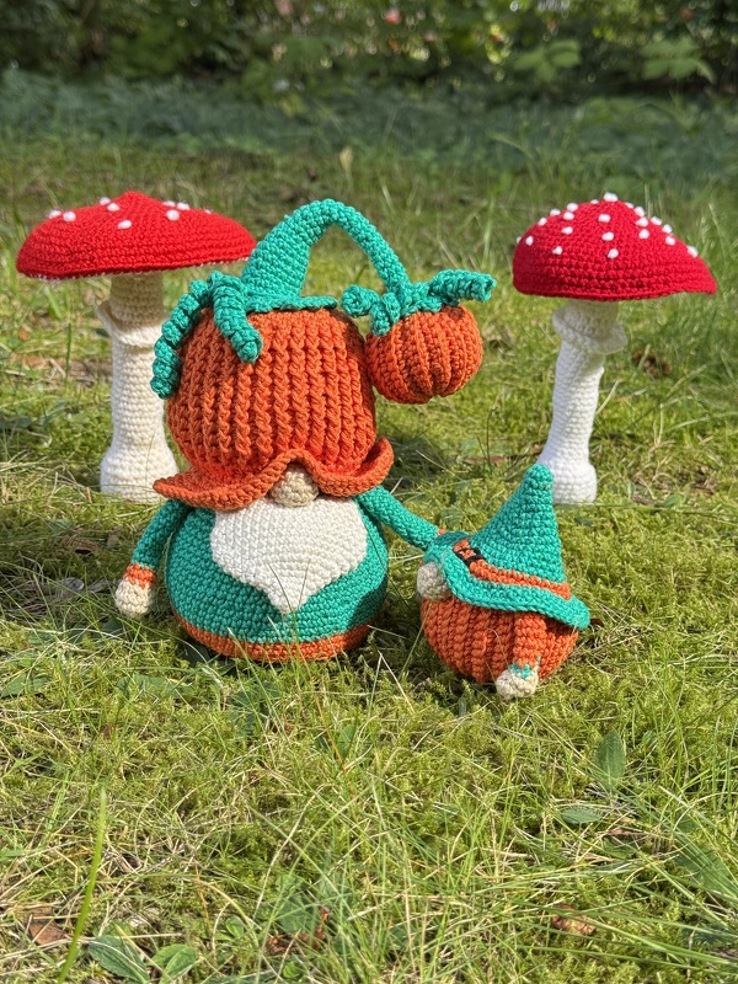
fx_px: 1364
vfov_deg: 39.7
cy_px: 492
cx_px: 369
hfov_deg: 30.3
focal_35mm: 48
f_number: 1.78
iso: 50
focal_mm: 6.76
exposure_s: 1/173
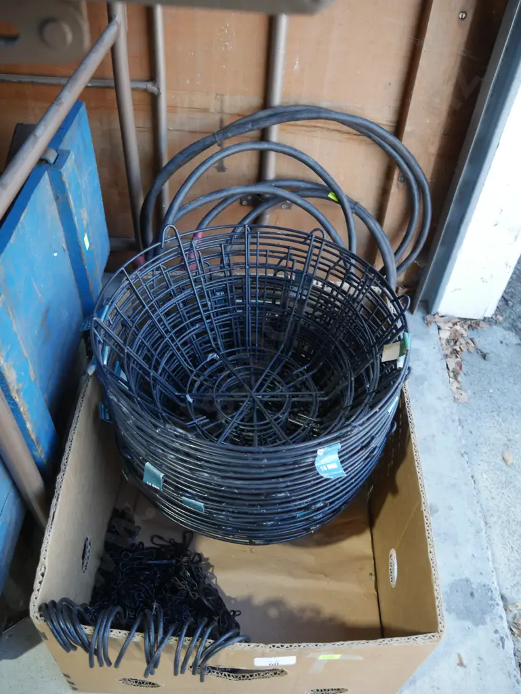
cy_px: 347
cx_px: 260
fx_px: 561
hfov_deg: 49.8
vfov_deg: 63.4
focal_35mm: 28
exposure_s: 1/60
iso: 400
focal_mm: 14
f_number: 3.5
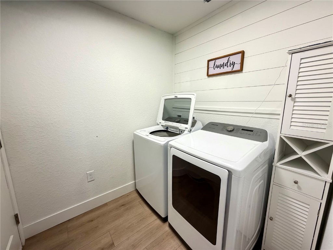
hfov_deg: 102.1
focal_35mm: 14
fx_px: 135
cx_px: 166
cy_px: 125
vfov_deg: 85.7
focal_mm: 2.22
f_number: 2.2
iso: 400
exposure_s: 1/60
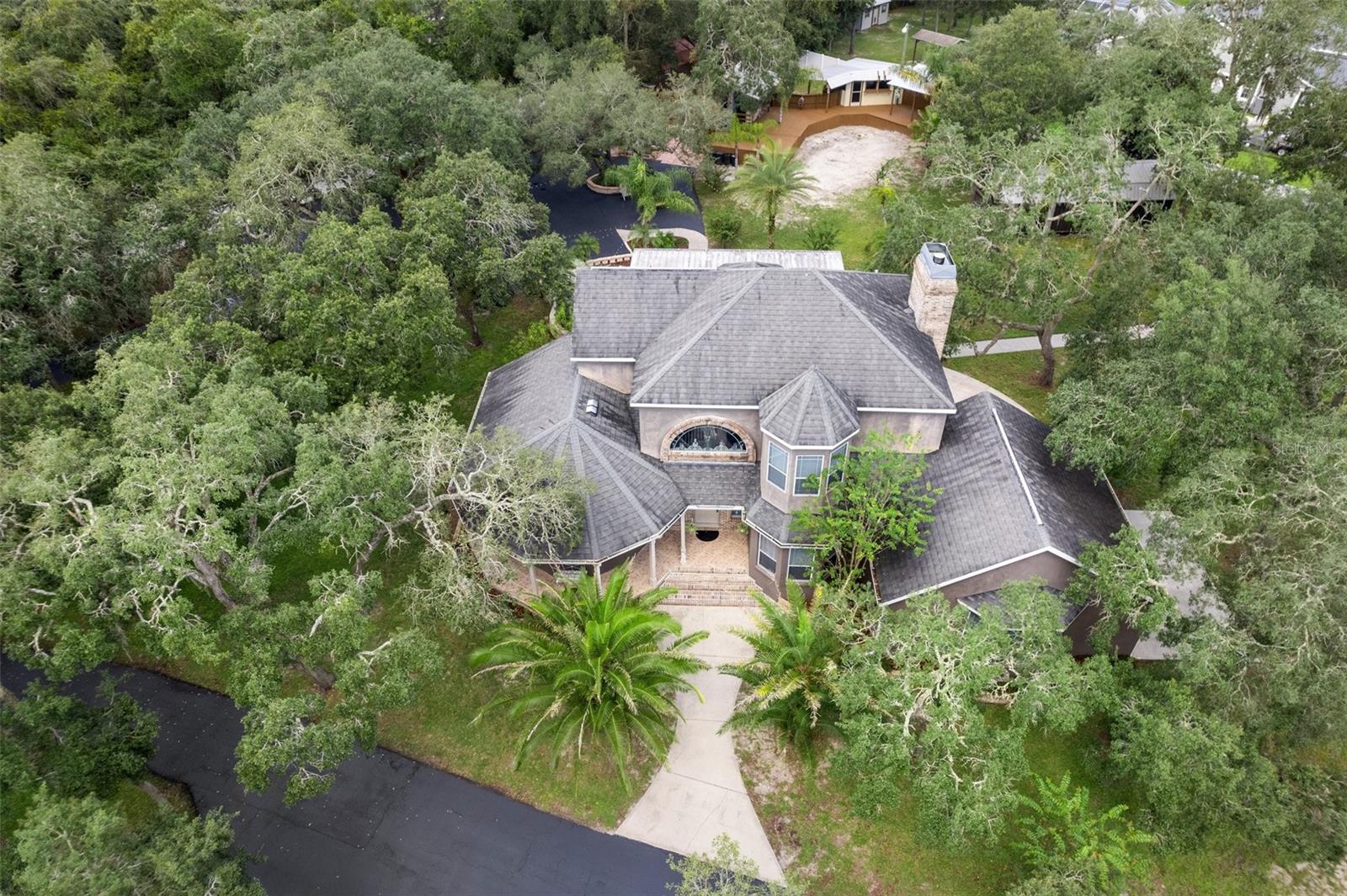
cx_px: 674
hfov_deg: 78.6
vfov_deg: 57.2
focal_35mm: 22
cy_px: 448
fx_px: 823
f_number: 2.8
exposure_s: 1/500
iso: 110
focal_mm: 8.38
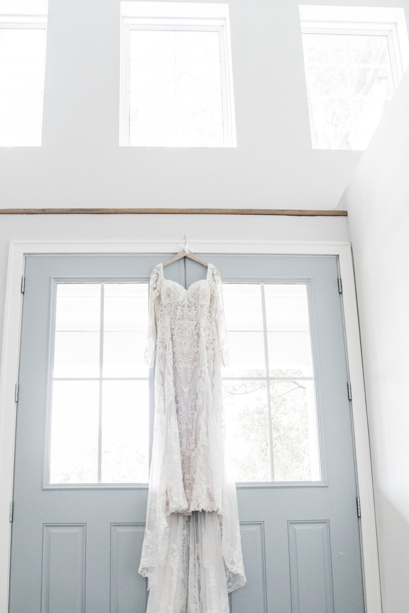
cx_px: 188
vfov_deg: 54.7
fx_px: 579
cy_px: 407
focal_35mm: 34
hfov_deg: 38.9
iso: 5000
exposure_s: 1/200
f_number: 5.6
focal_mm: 24
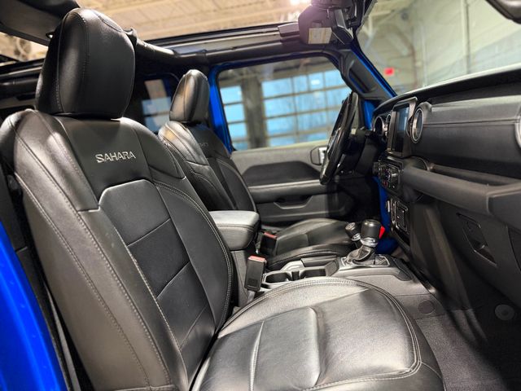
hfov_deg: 71.6
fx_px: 361
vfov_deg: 56.8
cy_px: 196
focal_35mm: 24
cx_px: 260
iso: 640
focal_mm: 6.76
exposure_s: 1/40
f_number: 1.78
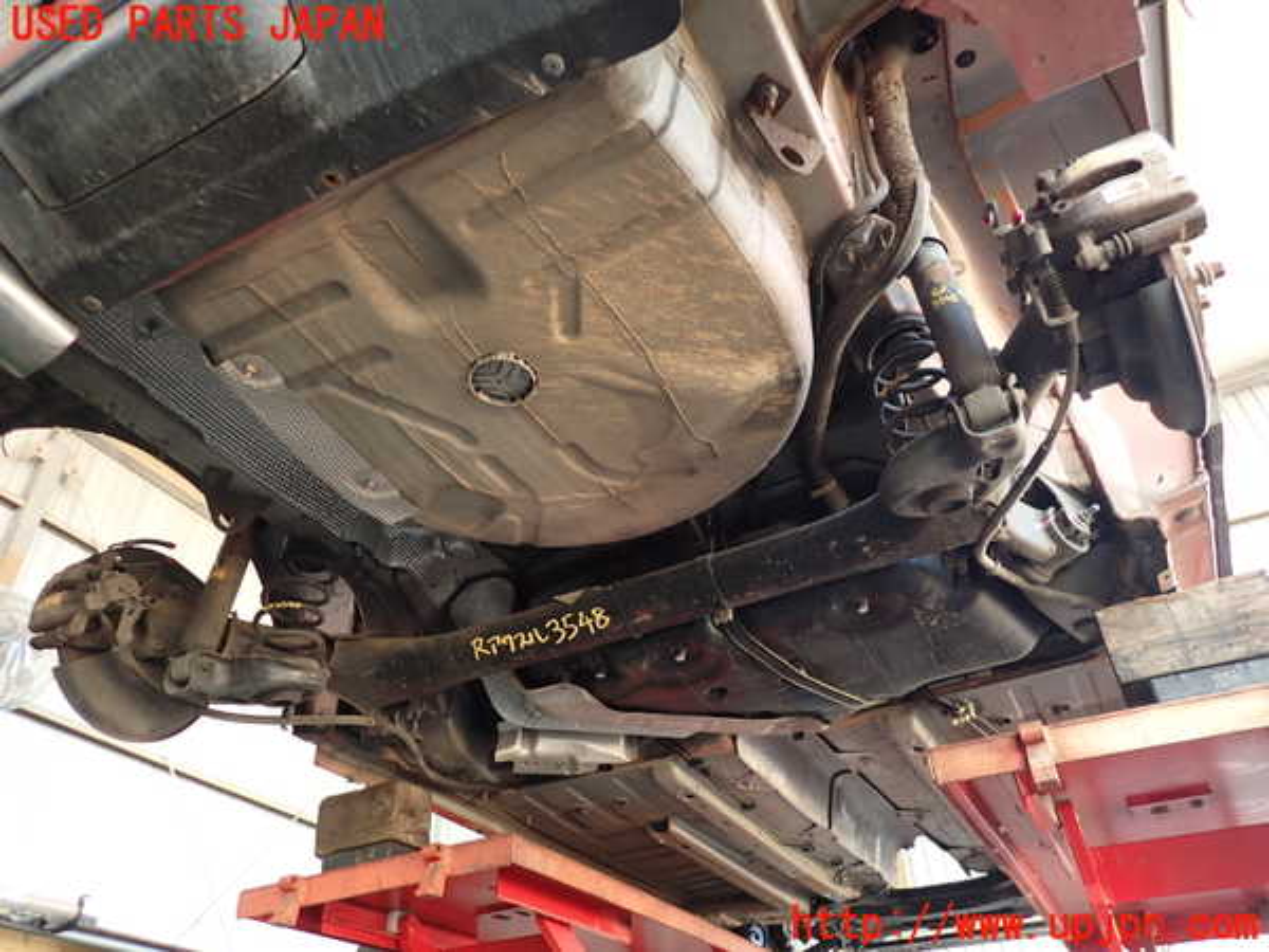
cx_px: 634
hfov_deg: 69.4
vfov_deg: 54.9
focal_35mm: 25
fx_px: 916
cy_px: 476
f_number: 2
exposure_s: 1/50
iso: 200
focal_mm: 4.5
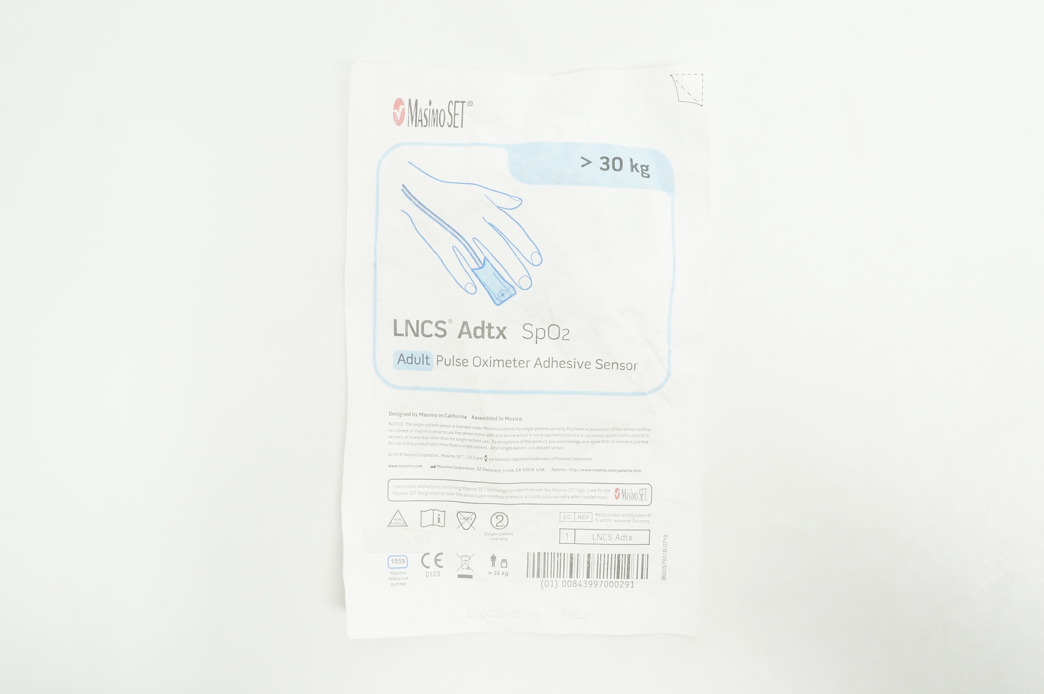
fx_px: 869
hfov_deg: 62.0
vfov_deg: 43.5
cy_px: 347
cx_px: 522
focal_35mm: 30
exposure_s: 1/15
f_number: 9
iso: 400
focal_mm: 20
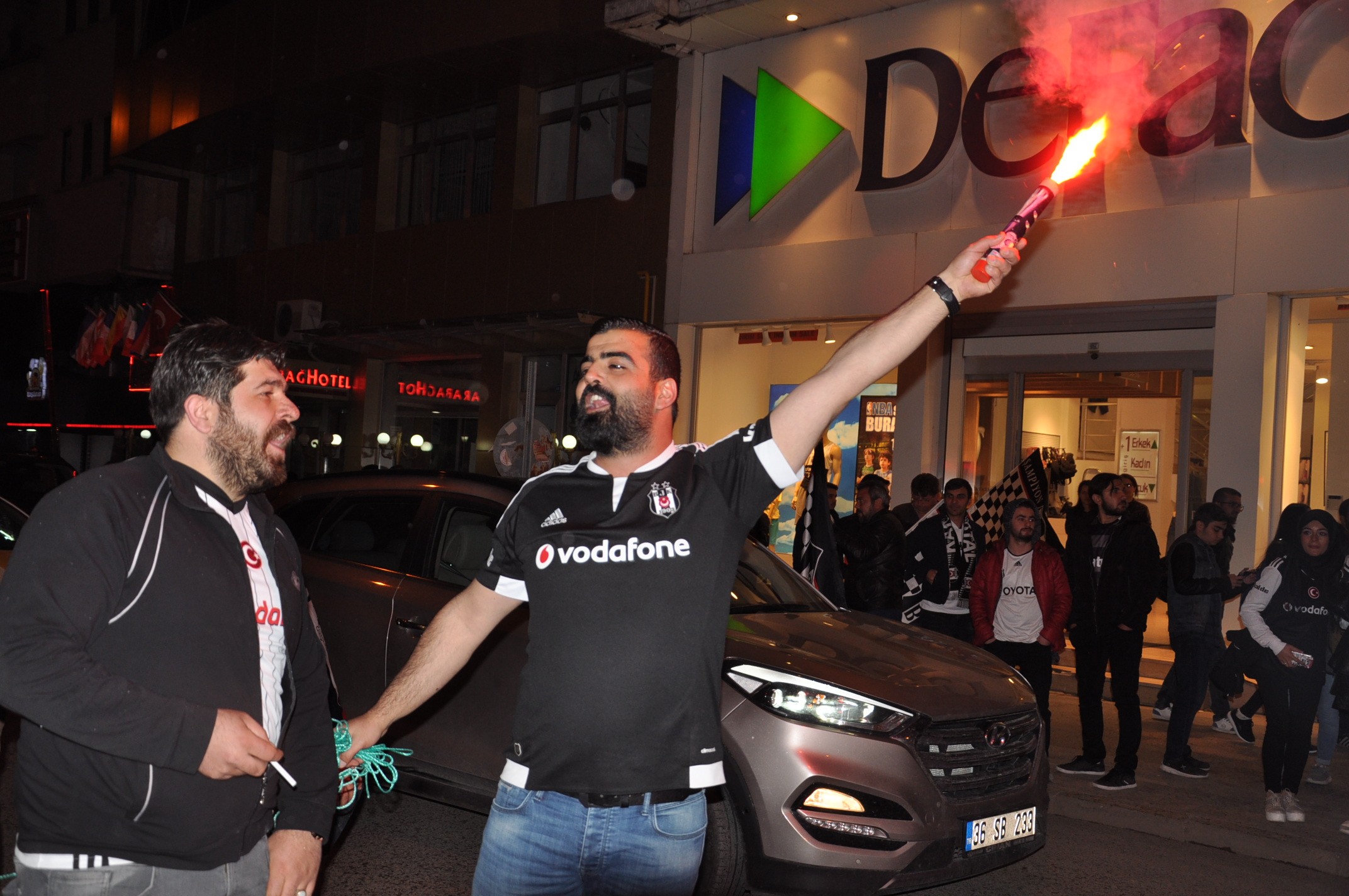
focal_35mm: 38
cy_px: 448
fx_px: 1403
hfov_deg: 51.3
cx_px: 674
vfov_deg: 35.4
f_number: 4
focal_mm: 25
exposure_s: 1/200
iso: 360
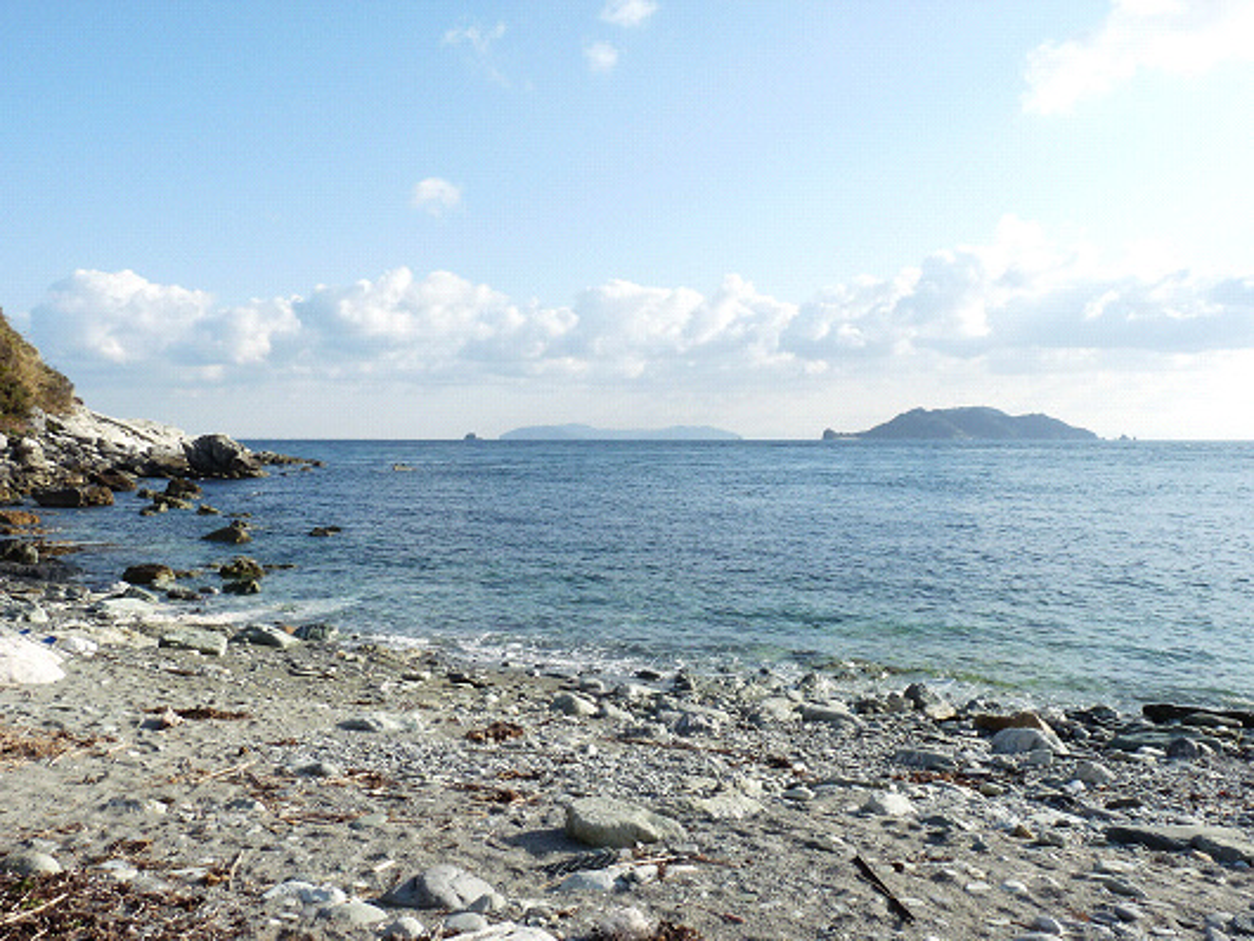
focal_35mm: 27
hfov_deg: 65.3
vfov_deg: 51.4
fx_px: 979
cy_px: 470
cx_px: 627
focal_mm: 4.8
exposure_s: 1/320
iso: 100
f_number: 5.6
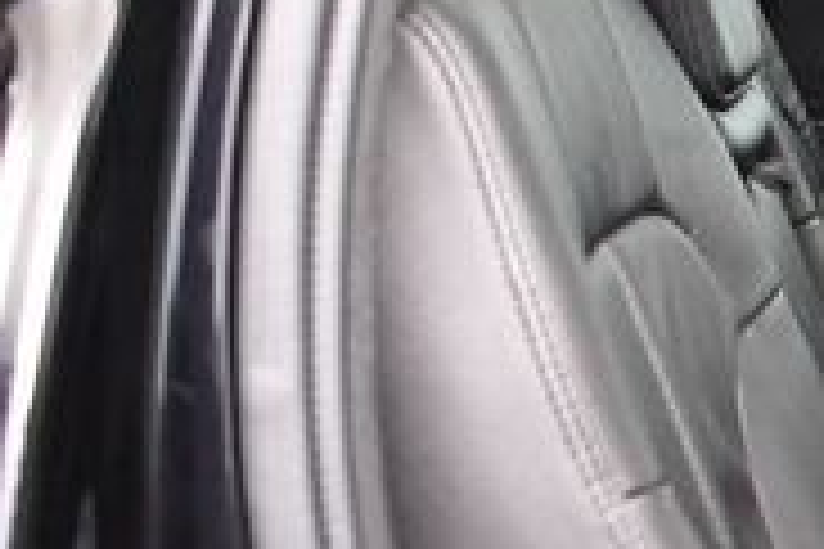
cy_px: 688
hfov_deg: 14.9
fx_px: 2884
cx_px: 1292
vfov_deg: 10.7
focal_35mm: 126
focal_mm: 18
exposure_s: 1/60
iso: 5600
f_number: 3.5
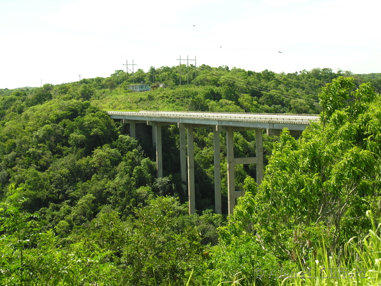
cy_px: 143
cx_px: 190
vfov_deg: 20.7
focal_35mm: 71
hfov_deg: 27.4
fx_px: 781
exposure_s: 1/140
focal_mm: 18
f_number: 5.9
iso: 50
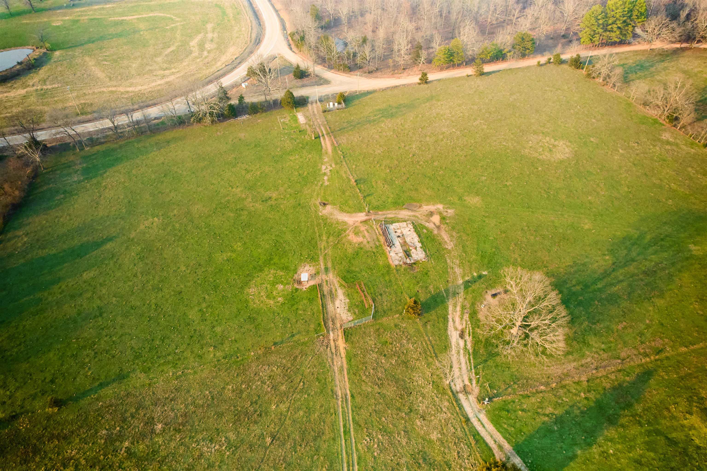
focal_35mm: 22
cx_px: 354
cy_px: 236
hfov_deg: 78.6
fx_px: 432
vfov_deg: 57.2
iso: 800
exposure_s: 1/40
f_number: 2.8
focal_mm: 8.38
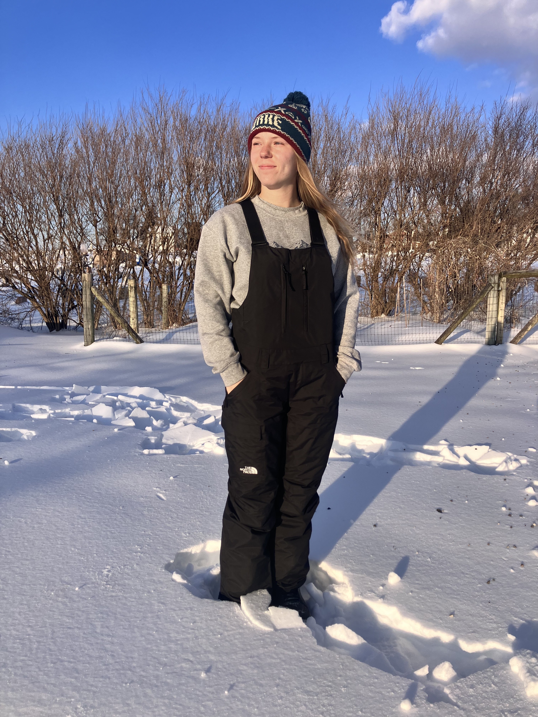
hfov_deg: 49.7
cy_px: 358
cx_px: 269
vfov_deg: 63.4
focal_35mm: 28
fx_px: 580
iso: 32
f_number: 1.8
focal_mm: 3.99
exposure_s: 1/1567
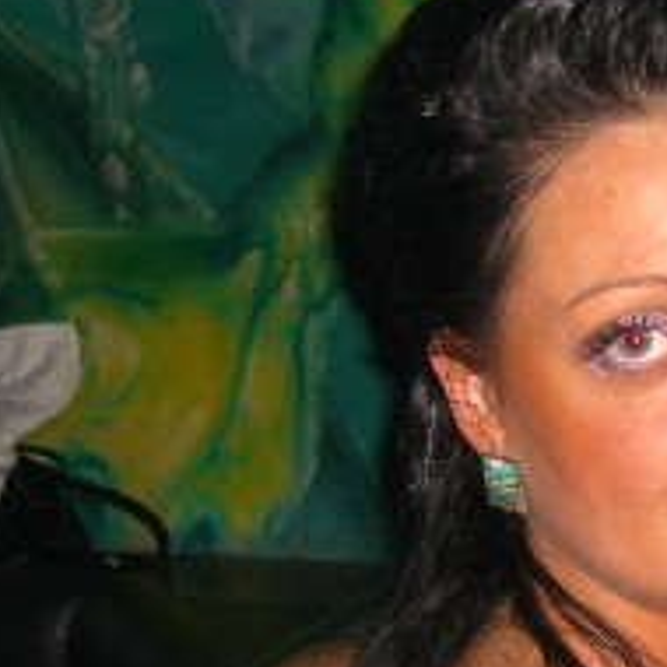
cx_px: 744
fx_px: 2311
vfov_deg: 16.4
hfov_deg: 15.9
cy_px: 460
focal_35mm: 106
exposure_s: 1/60
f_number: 2.8
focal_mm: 7.9
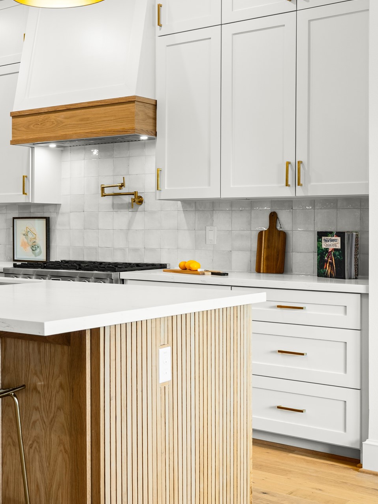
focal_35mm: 54
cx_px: -33
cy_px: 228
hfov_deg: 25.2
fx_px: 786
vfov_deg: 35.5
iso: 200
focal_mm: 33
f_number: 9
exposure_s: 1
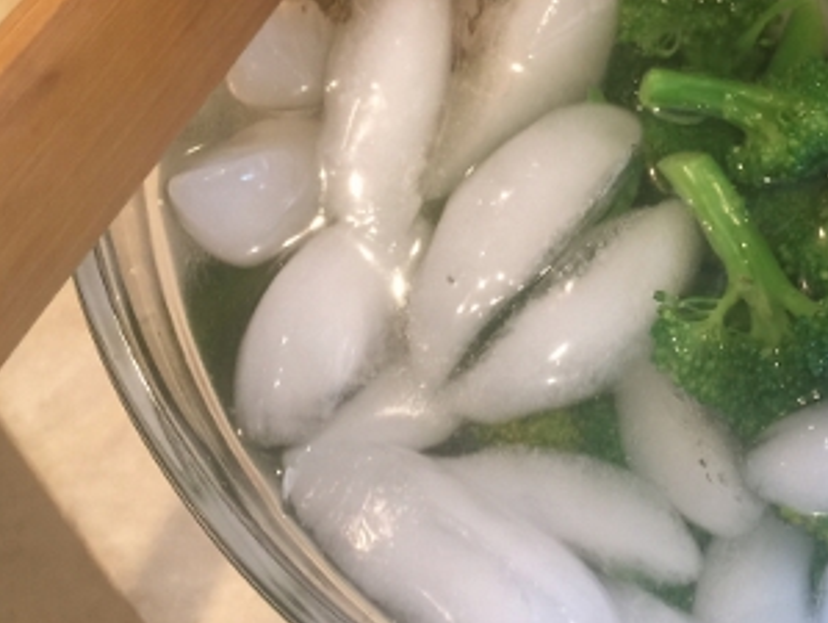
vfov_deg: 23.0
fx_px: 1509
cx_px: 775
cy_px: 114
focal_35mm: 63
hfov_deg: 29.2
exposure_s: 1/15
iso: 40
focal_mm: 4.15
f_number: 2.2
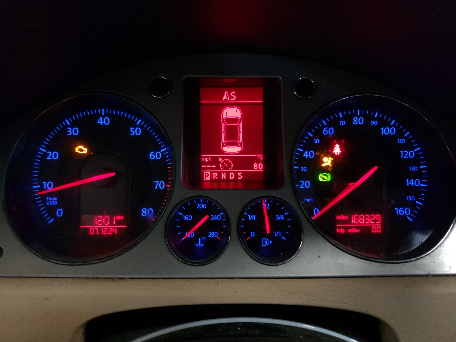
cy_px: 171
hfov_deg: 67.3
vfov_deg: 53.1
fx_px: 343
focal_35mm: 26
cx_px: 228
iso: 353
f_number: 1.5
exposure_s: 1/33
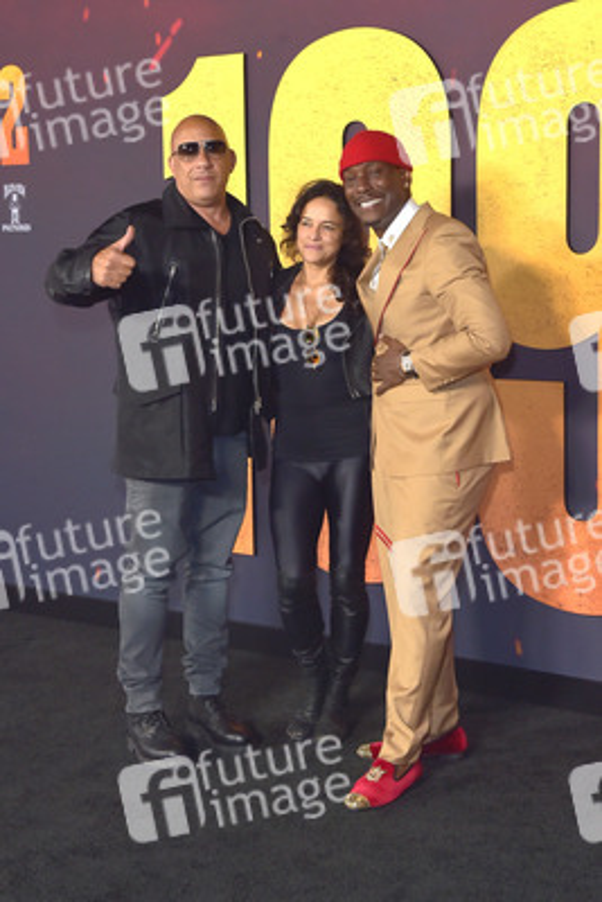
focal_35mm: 55
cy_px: 451
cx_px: 301
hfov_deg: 24.6
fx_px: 1378
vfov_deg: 36.2
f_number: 6.3
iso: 800
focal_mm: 55
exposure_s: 1/250
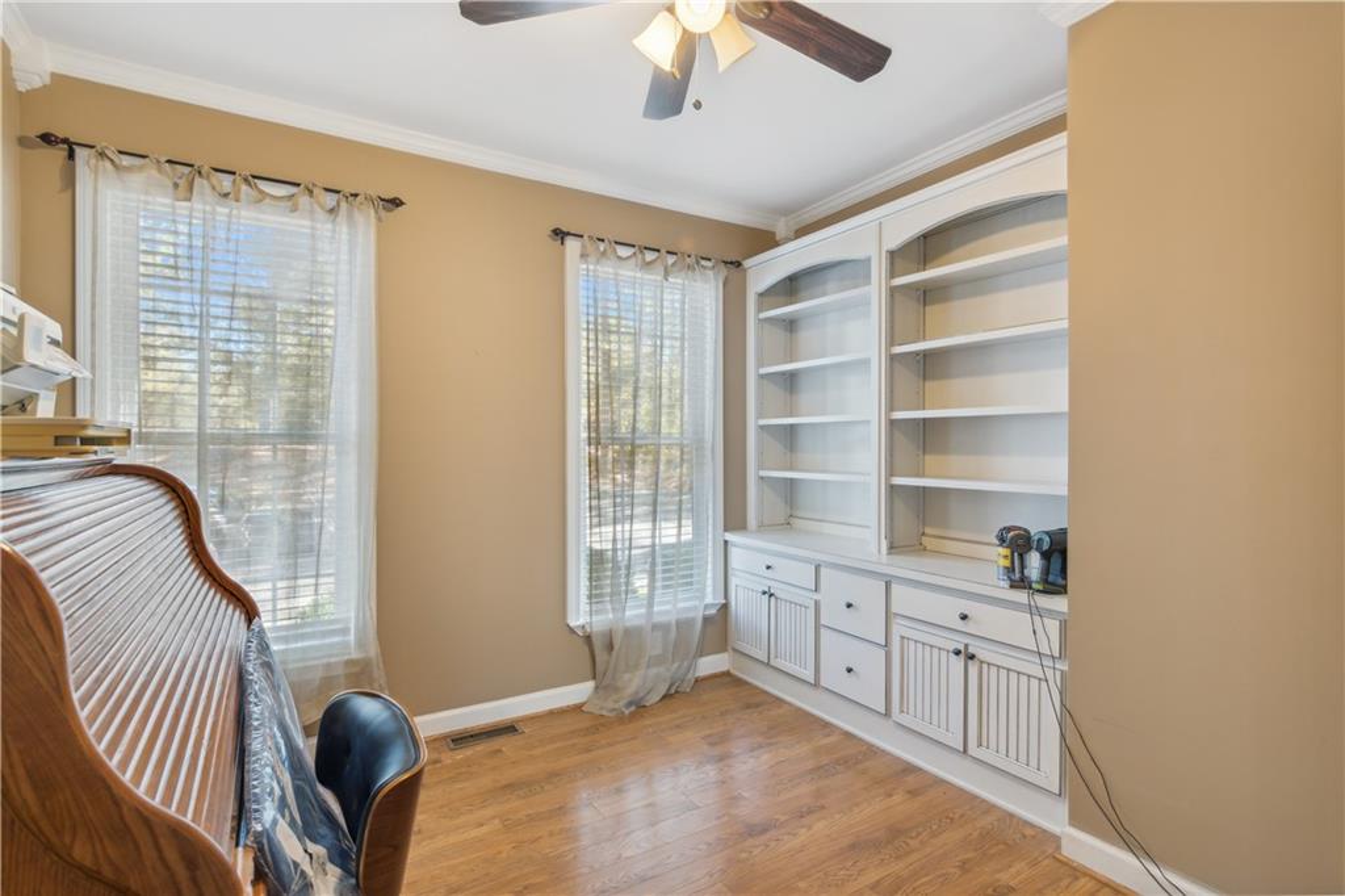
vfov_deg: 72.0
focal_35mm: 16
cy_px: 448
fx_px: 616
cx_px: 672
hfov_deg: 95.0
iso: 400
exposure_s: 1/15
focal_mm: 11
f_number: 8
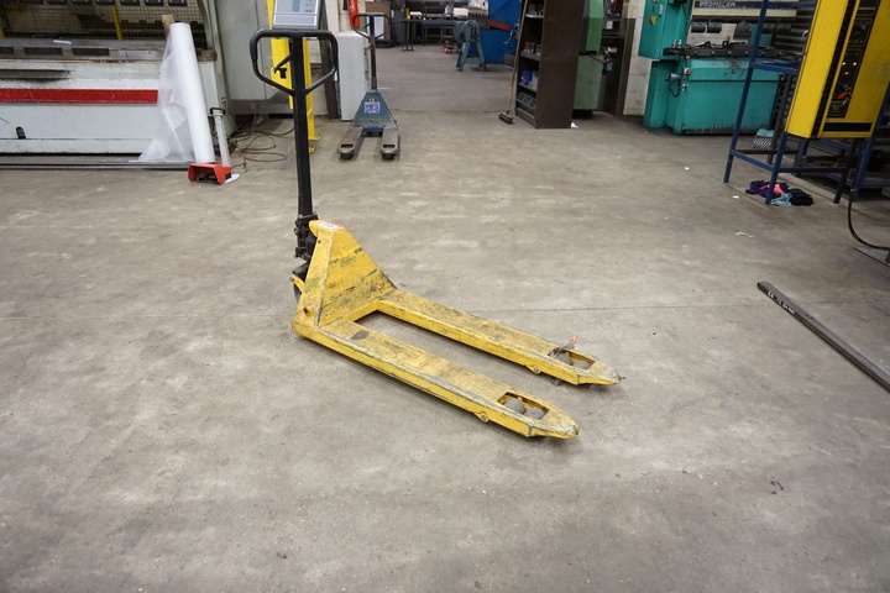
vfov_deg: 53.1
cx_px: 445
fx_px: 593
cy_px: 296
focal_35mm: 24
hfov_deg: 73.7
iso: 3200
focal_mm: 16
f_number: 3.5
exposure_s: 1/100
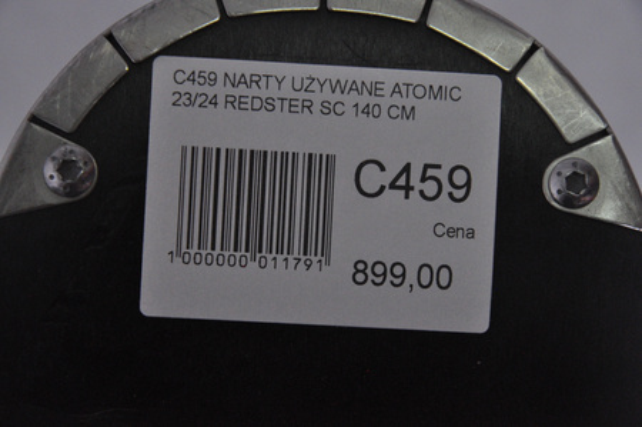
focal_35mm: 158
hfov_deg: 13.1
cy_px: 214
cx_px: 321
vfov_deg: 8.7
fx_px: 2806
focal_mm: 105
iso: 3200
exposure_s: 1/125
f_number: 9.5
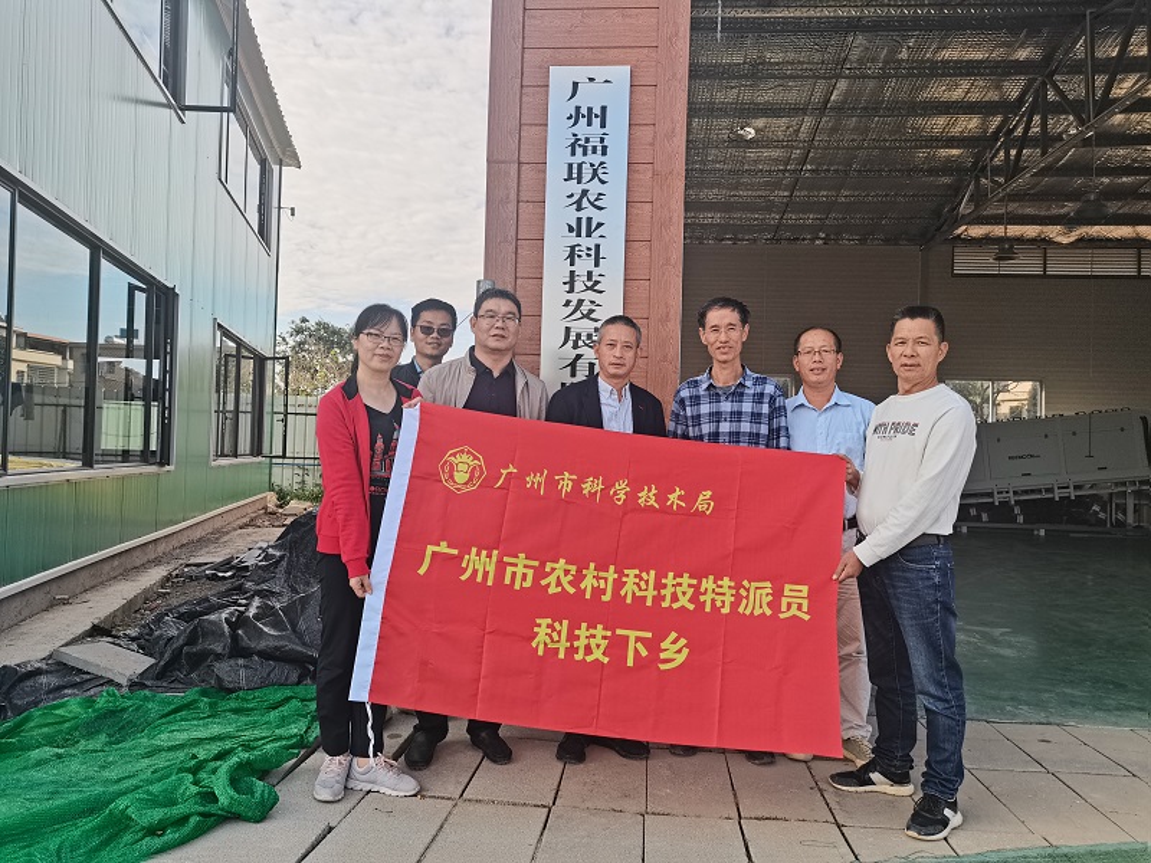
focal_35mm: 26
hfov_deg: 67.3
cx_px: 576
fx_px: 865
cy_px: 432
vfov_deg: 53.1
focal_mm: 5.58
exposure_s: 1/1217
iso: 50
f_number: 1.8
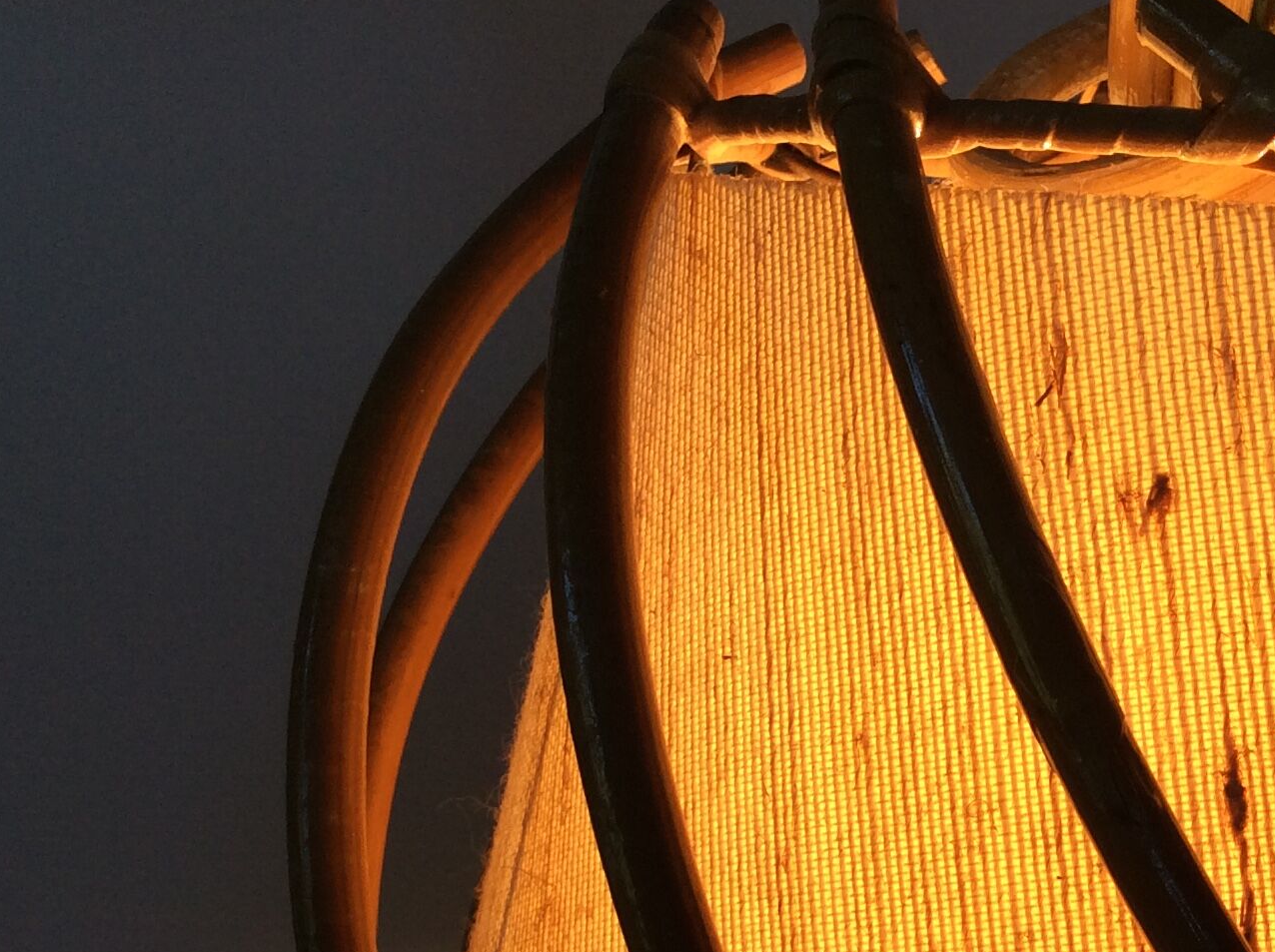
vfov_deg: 22.0
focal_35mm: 65
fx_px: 2391
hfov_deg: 28.6
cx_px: 1161
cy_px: 863
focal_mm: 3.3
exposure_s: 1/114
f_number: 2.4
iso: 32
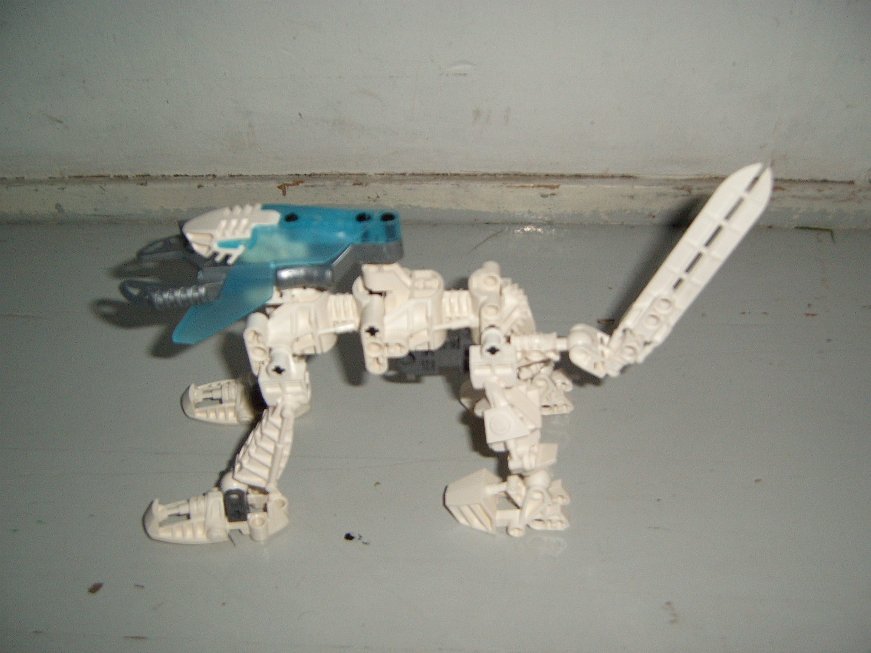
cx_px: 436
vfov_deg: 38.7
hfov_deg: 50.1
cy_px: 326
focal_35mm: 37
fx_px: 931
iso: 141
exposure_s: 1/30
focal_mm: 6.2
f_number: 2.9
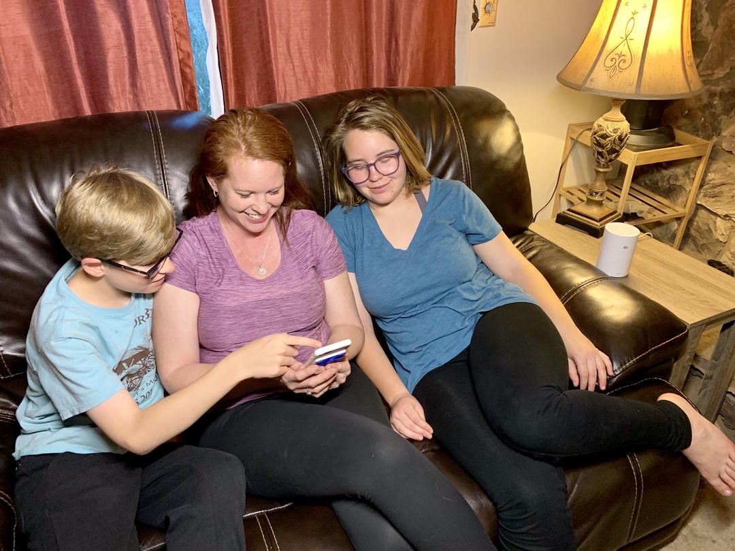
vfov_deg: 53.1
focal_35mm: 26
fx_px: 552
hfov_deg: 67.3
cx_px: 368
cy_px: 276
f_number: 1.8
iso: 250
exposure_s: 1/40
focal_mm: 4.25
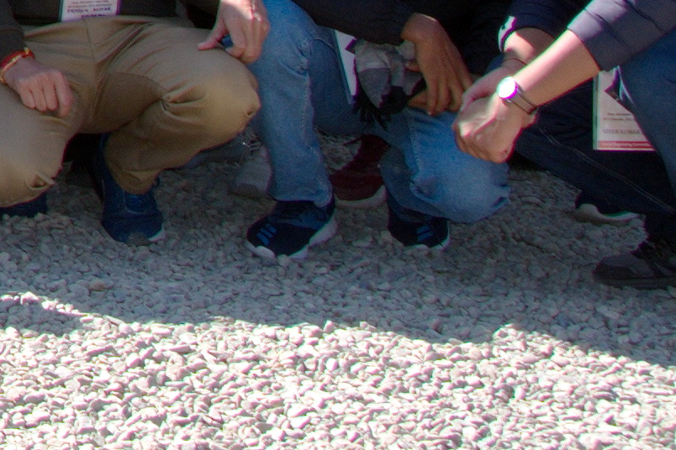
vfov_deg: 5.8
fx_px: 4206
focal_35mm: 224
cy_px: -835
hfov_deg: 8.3
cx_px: -1088
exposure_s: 1/250
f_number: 8
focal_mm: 20
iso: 100
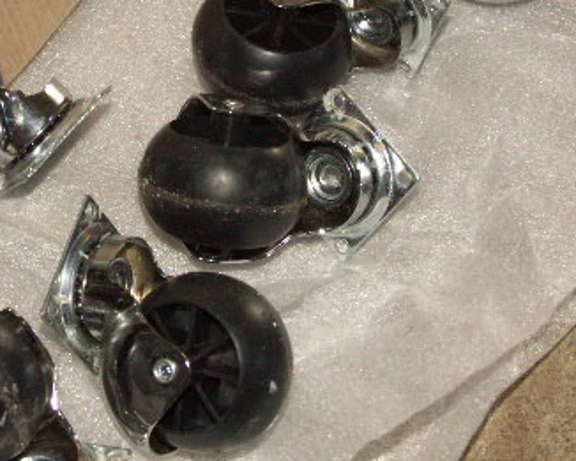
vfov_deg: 16.7
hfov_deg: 20.6
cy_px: 141
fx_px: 1569
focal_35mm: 92
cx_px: 147
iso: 200
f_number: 4
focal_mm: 12.47
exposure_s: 1/50
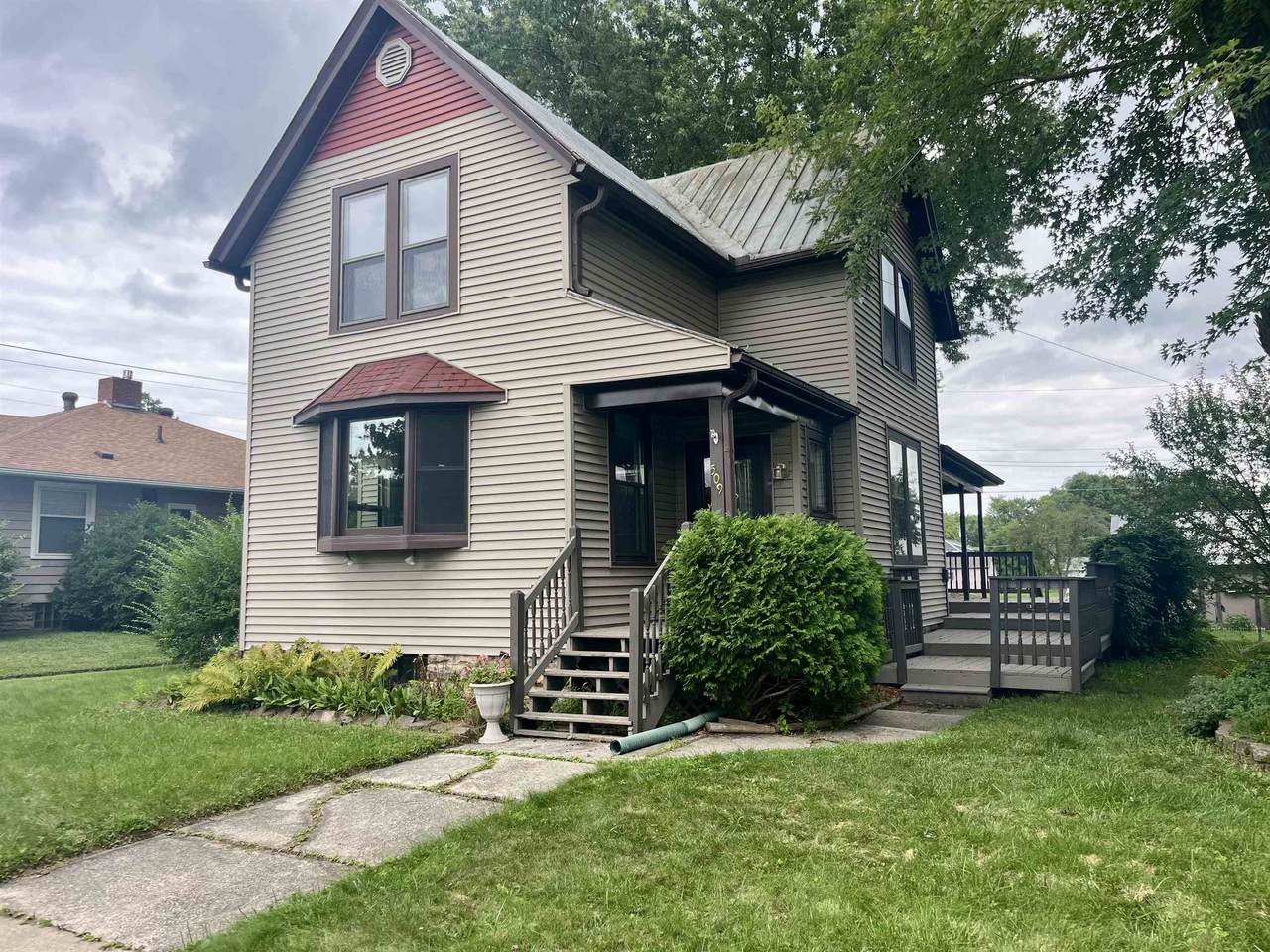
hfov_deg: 67.3
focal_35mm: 26
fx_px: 954
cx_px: 635
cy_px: 476
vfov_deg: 53.1
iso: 50
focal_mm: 5.1
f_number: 1.6
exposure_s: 1/522
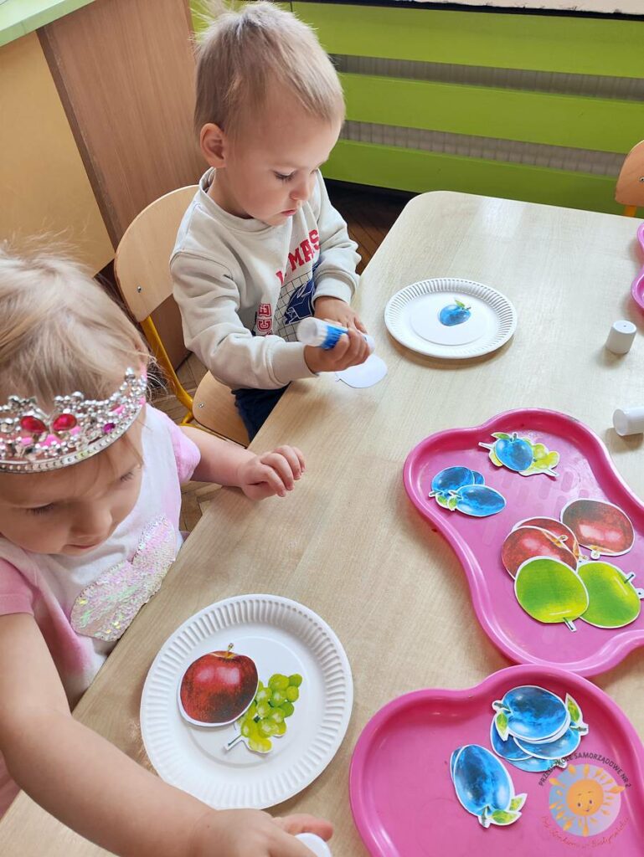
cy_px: 428
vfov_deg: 71.6
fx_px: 595
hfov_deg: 56.9
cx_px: 322
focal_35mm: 24
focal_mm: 4.68
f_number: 1.8
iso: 55
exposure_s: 1/50
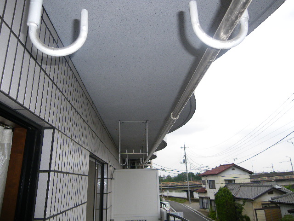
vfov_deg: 49.7
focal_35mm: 28
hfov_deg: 63.4
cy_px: 110
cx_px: 147
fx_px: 238
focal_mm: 4.9
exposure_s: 1/640
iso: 80
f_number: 2.6
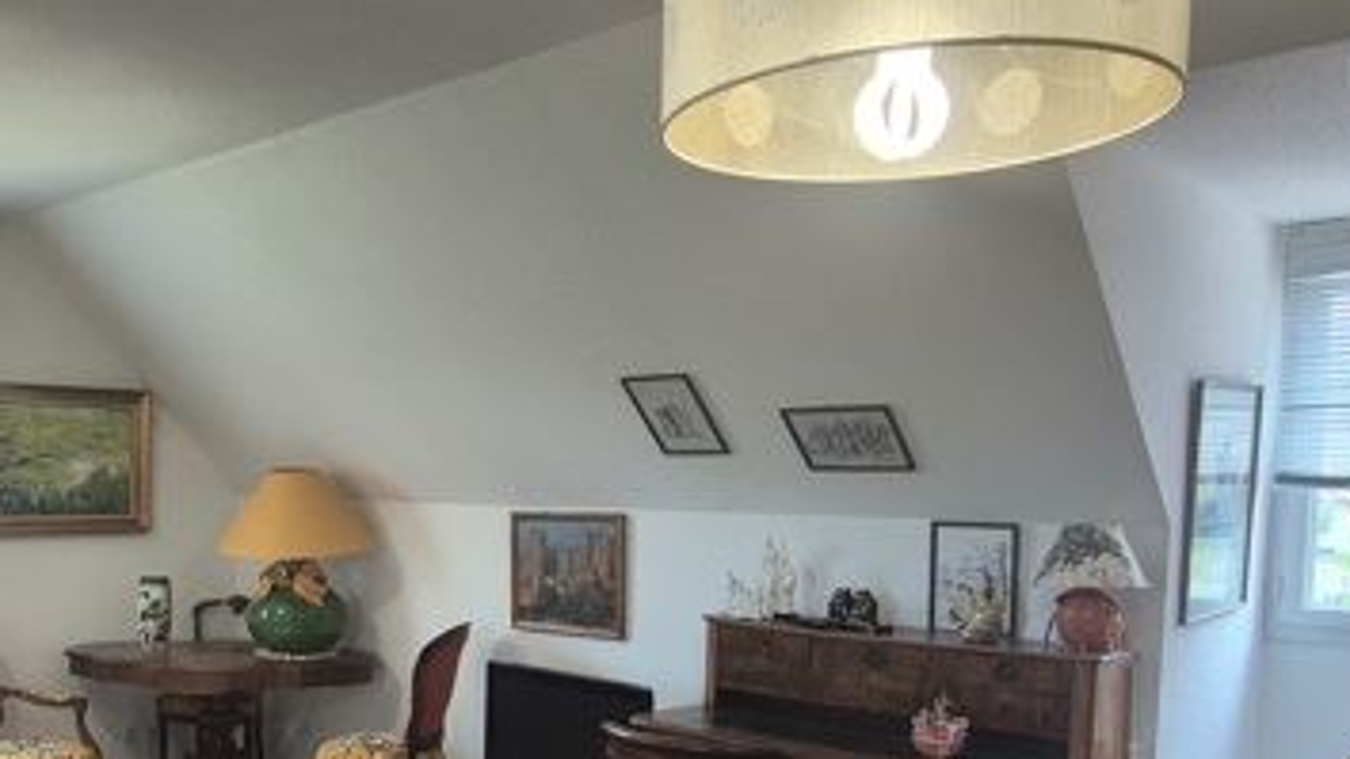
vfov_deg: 35.6
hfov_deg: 59.3
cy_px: 591
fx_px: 1145
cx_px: 427
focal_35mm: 32
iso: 125
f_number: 2.2
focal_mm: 2.2
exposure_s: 1/50
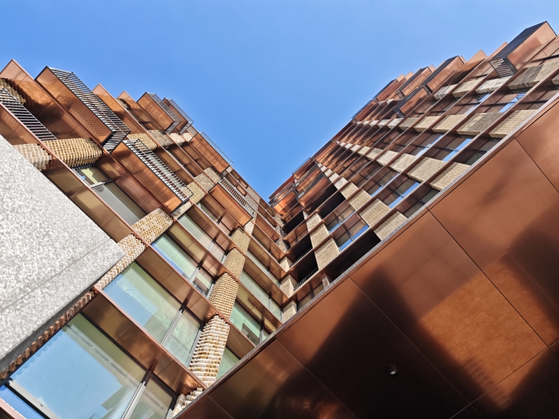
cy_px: 210
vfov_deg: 58.9
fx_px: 371
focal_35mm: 23
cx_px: 280
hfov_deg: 73.9
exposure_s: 1/2723
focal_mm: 6.55
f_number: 1.62
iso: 50
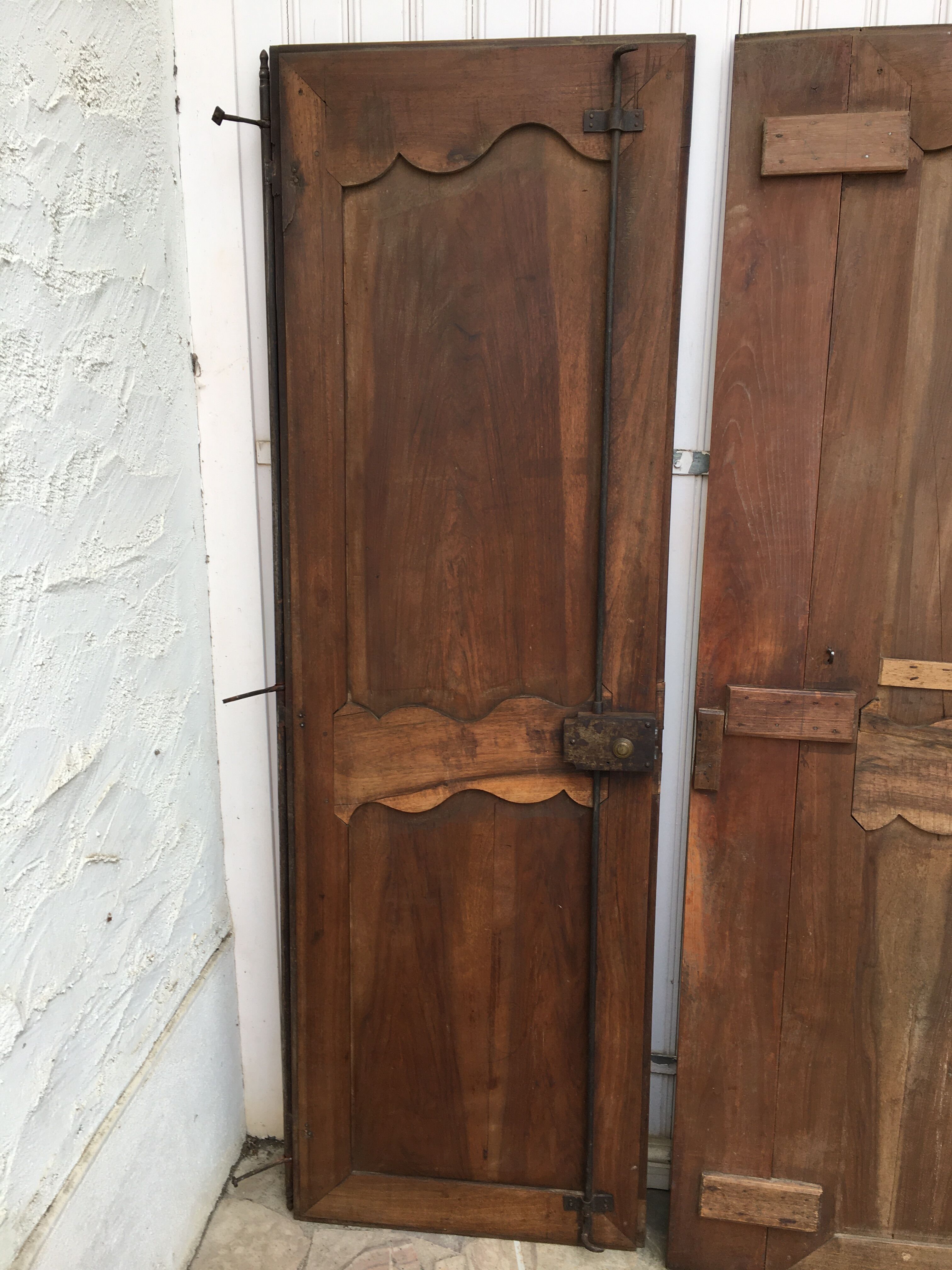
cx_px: 476
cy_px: 635
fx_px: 1063
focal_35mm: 29
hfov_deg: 48.2
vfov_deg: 61.7
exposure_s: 1/106
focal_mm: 4.15
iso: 25
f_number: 2.2
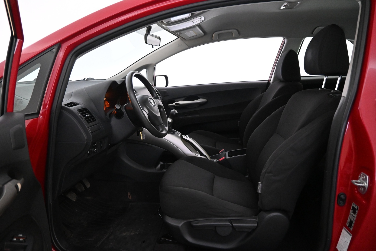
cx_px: 188
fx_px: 251
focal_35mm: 24
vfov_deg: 53.1
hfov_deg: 73.7
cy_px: 126
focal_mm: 16
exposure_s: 1/60
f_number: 3.5
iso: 4500
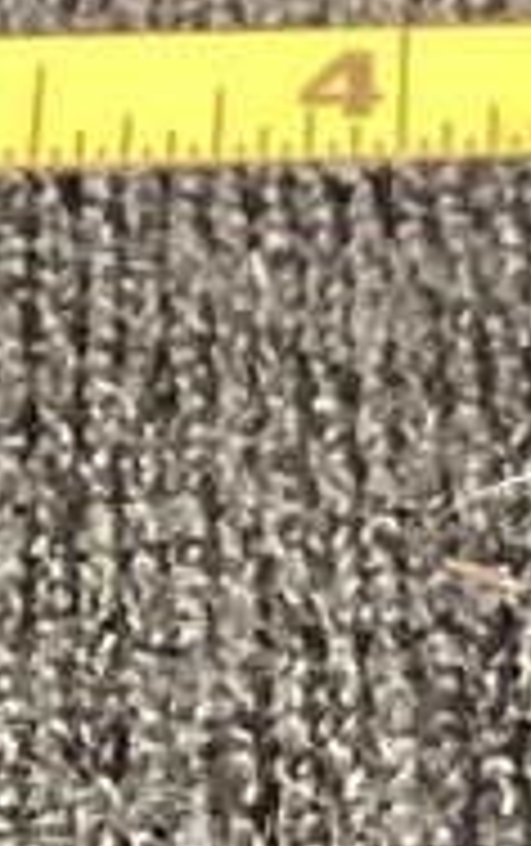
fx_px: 6094
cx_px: 808
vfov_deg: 7.6
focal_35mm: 264
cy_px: -952
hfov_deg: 5.0
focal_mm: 3.3
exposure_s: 1/33
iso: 250
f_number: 2.4
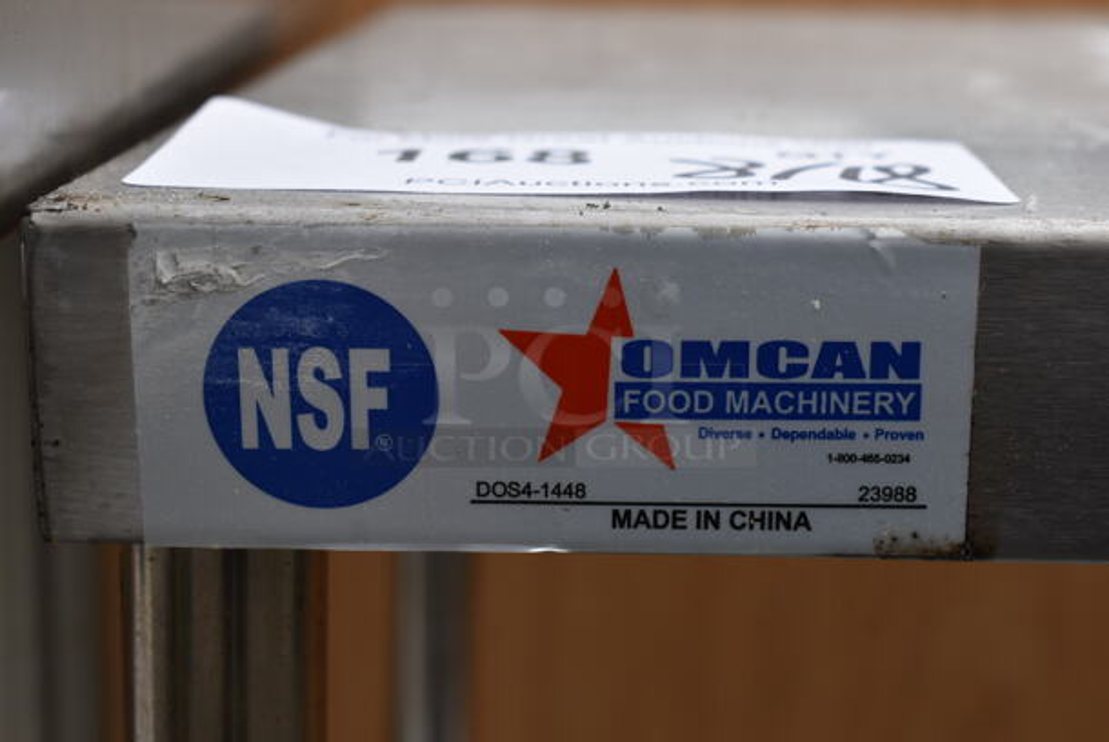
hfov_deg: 33.4
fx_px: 1850
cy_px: 371
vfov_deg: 22.7
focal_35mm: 60
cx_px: 554
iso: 100
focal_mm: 40
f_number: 7.1
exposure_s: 1/200
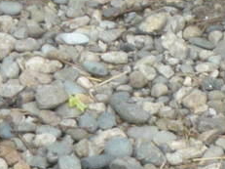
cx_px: -239
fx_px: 4496
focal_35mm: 692
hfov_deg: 2.8
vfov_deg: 2.1
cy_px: 165
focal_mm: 16.5
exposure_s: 1/125
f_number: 5.1
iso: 160
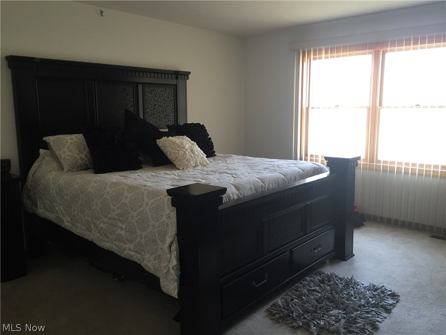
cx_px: 223
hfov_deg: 61.7
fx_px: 374
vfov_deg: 48.2
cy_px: 168
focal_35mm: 29
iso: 40
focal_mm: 4.15
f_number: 2.2
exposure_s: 1/30
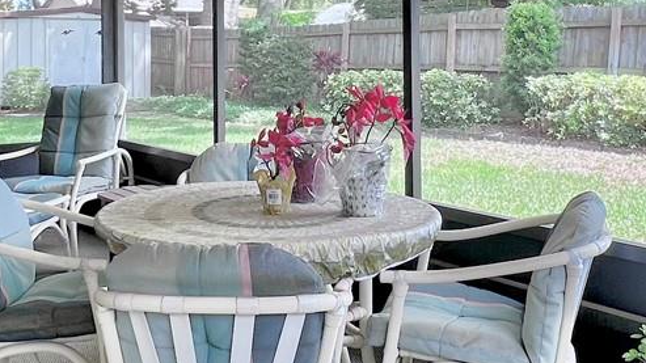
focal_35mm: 46
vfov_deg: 25.2
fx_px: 788
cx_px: 270
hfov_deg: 44.4
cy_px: 45
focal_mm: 1.57
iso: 32
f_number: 1.8
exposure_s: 1/132
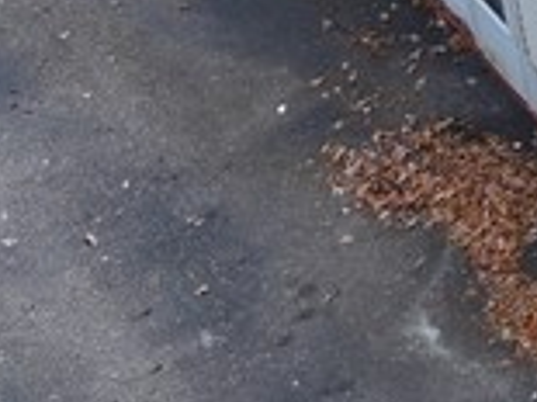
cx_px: 1202
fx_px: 2465
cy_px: -255
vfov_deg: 9.0
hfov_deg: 10.9
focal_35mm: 159
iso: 100
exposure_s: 1/640
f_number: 2.8
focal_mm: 12.29
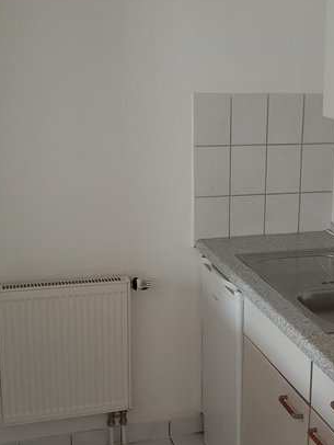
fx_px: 810
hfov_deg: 23.1
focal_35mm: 63
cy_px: 283
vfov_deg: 30.6
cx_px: 252
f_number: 1.8
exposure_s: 1/25
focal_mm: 4.65
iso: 400
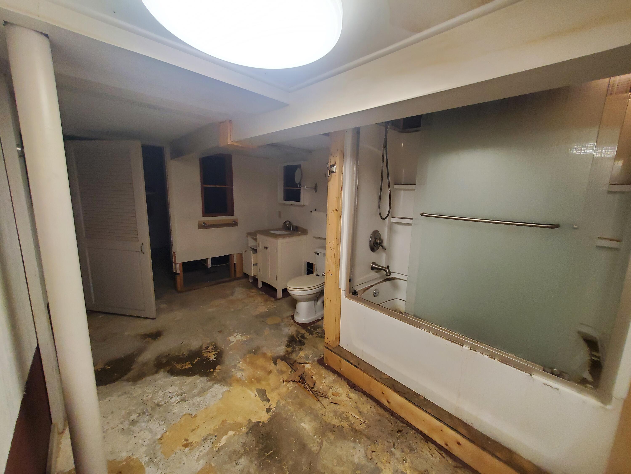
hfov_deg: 106.2
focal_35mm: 13
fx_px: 237
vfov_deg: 89.9
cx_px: 316
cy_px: 237
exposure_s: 1/60
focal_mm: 1.8
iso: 320
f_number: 2.2
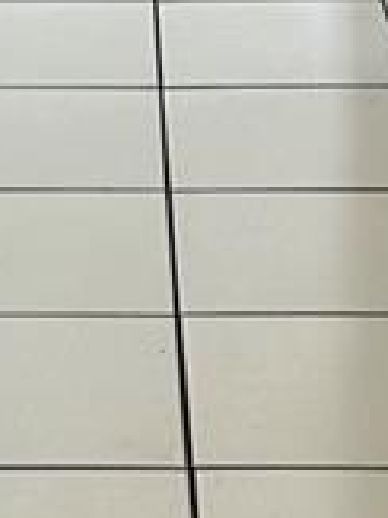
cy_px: -385
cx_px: 19
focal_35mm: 177
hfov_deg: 8.3
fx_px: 2649
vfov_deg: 10.6
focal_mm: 6.86
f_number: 1.78
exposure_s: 1/120
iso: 80
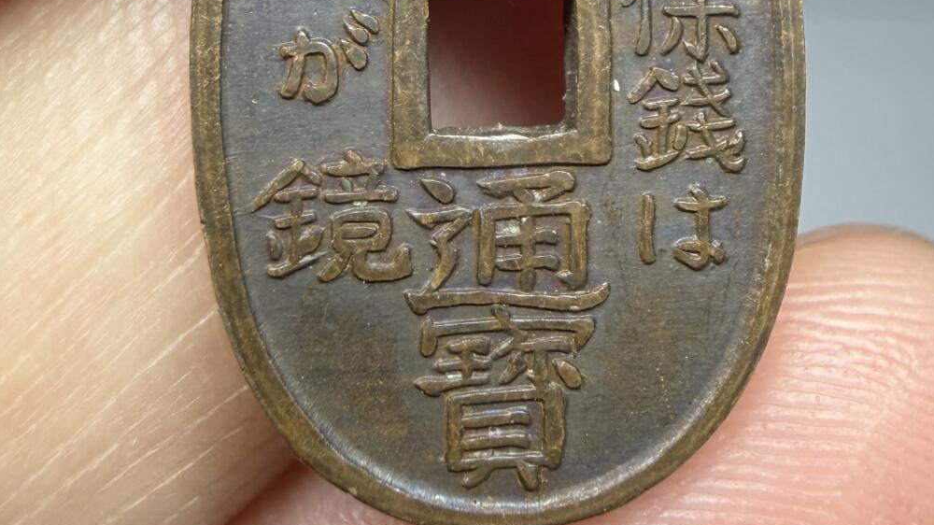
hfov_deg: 40.6
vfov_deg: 23.3
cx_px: 494
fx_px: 1263
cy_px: 139
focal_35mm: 51
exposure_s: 1/121
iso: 64
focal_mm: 2.22
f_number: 2.2
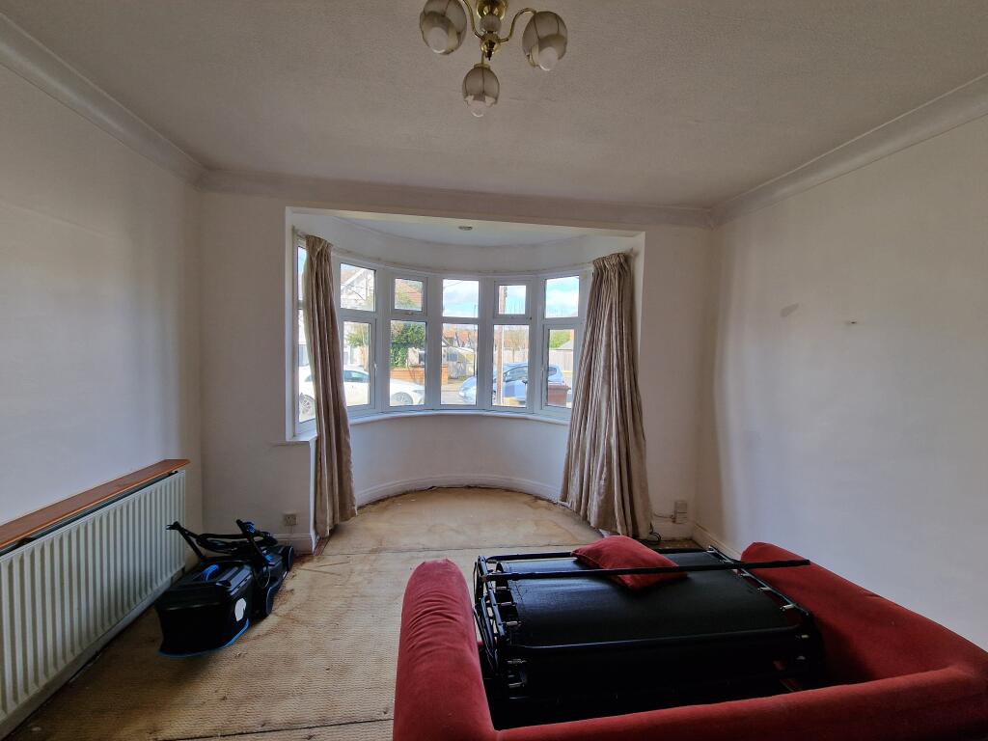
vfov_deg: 89.9
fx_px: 371
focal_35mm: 13
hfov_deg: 106.2
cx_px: 494
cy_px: 370
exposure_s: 1/100
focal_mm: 2.2
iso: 64
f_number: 2.2
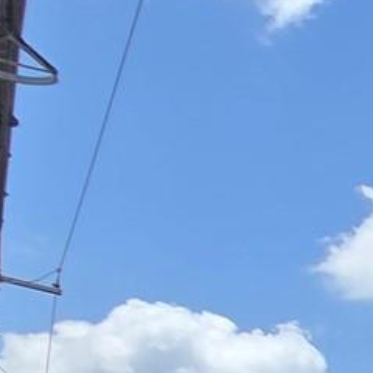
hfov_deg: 8.9
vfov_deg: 14.5
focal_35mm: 98
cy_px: 762
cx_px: 1394
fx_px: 1195
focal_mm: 2.2
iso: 50
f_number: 2.2
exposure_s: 1/2010
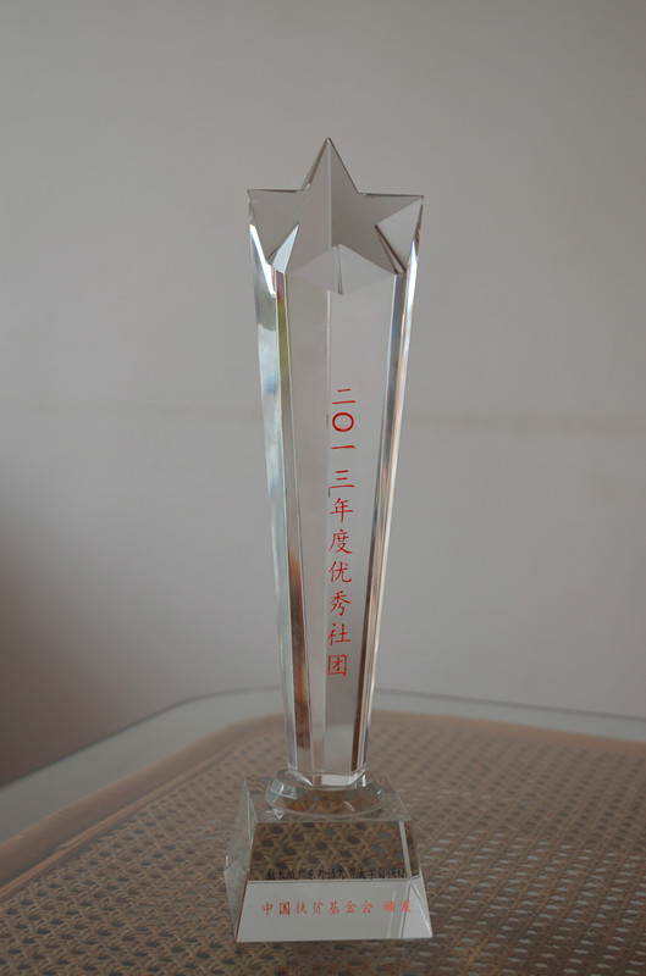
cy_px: 488
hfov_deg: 25.6
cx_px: 323
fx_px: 1421
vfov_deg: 37.9
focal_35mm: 52
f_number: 5
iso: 400
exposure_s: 1/100
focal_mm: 35
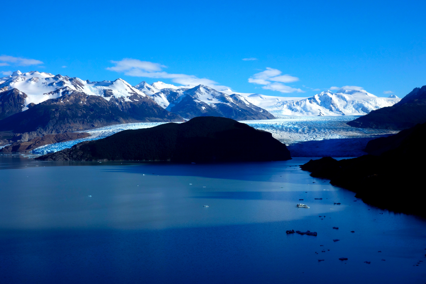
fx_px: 722
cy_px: 142
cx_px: 213
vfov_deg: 22.3
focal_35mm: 61
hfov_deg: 32.9
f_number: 7.1
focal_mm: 22.74
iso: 125
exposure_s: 1/800
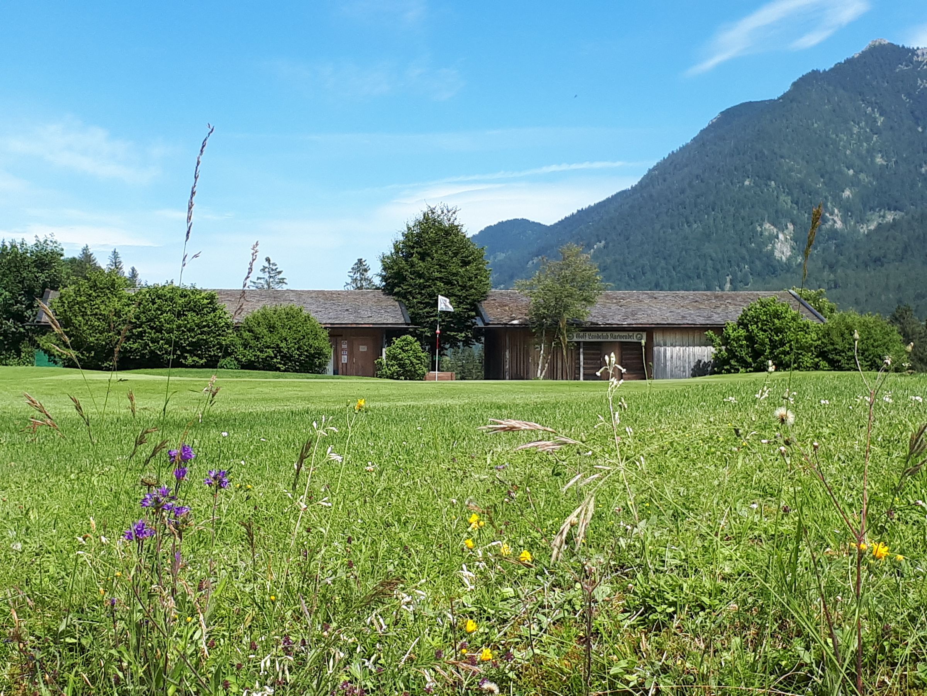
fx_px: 723
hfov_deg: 65.3
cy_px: 348
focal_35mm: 27
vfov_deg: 51.4
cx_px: 464
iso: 40
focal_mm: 3.6
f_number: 1.9
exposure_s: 1/1052
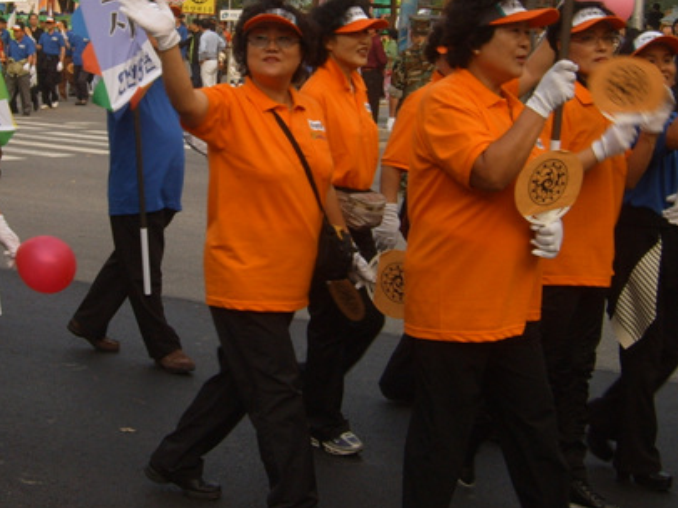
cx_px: 209
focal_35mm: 71
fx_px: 1390
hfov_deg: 27.2
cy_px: 117
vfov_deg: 20.5
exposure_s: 1/125
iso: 50
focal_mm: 7.5
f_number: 6.4
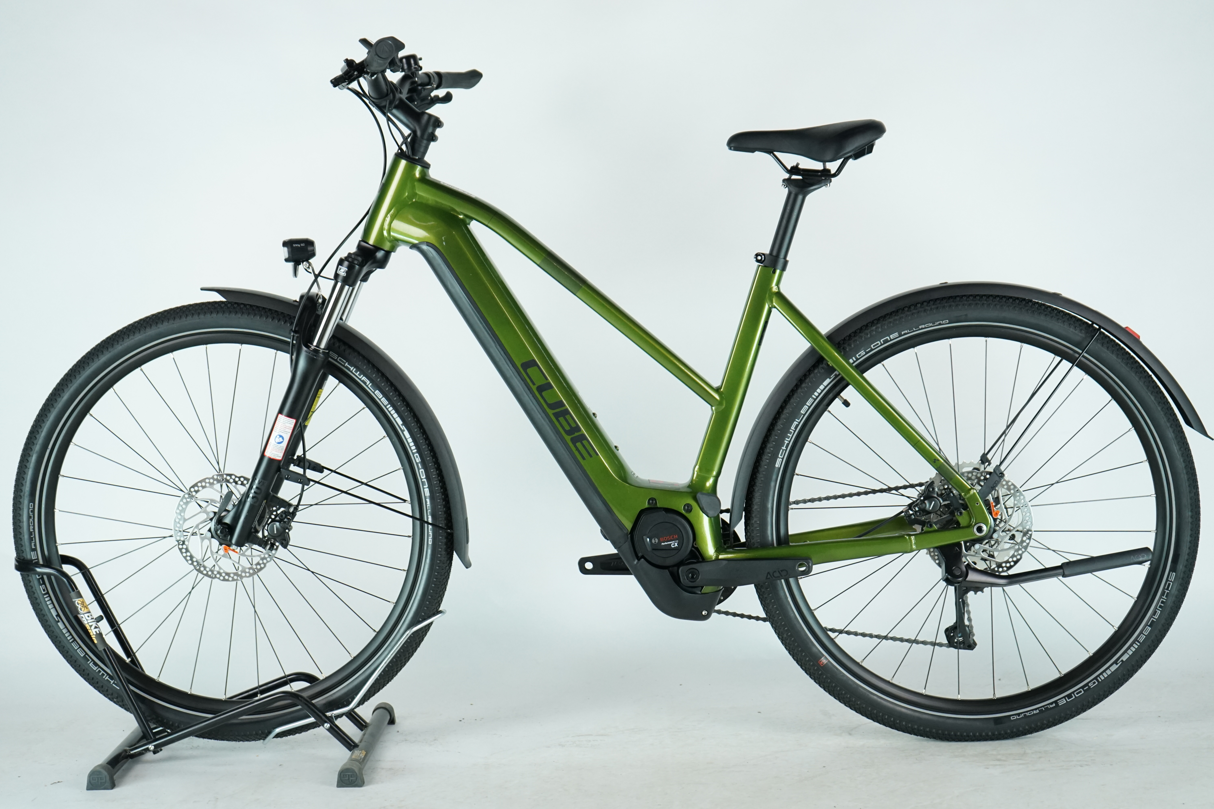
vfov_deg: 21.6
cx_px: 607
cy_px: 404
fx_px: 2124
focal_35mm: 63
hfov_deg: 31.9
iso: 2000
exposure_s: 1/200
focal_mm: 63
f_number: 5.6
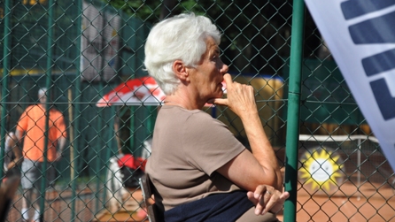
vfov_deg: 8.5
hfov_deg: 15.1
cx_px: 198
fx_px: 1487
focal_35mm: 142
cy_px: 92
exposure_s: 1/1600
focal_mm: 90
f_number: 5.6
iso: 400
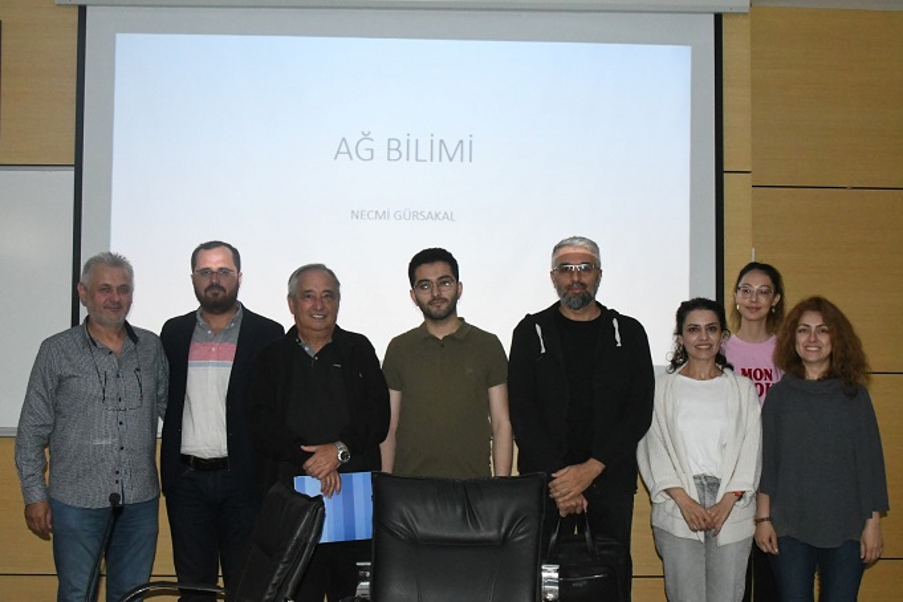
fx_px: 1154
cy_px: 301
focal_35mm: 46
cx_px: 452
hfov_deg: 42.7
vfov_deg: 29.2
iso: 8000
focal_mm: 31
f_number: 9
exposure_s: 1/200
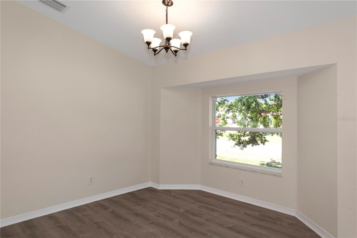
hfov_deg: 78.6
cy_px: 119
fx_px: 218
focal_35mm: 22
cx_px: 178
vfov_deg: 57.2
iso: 250
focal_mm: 22
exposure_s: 1/60
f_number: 7.1
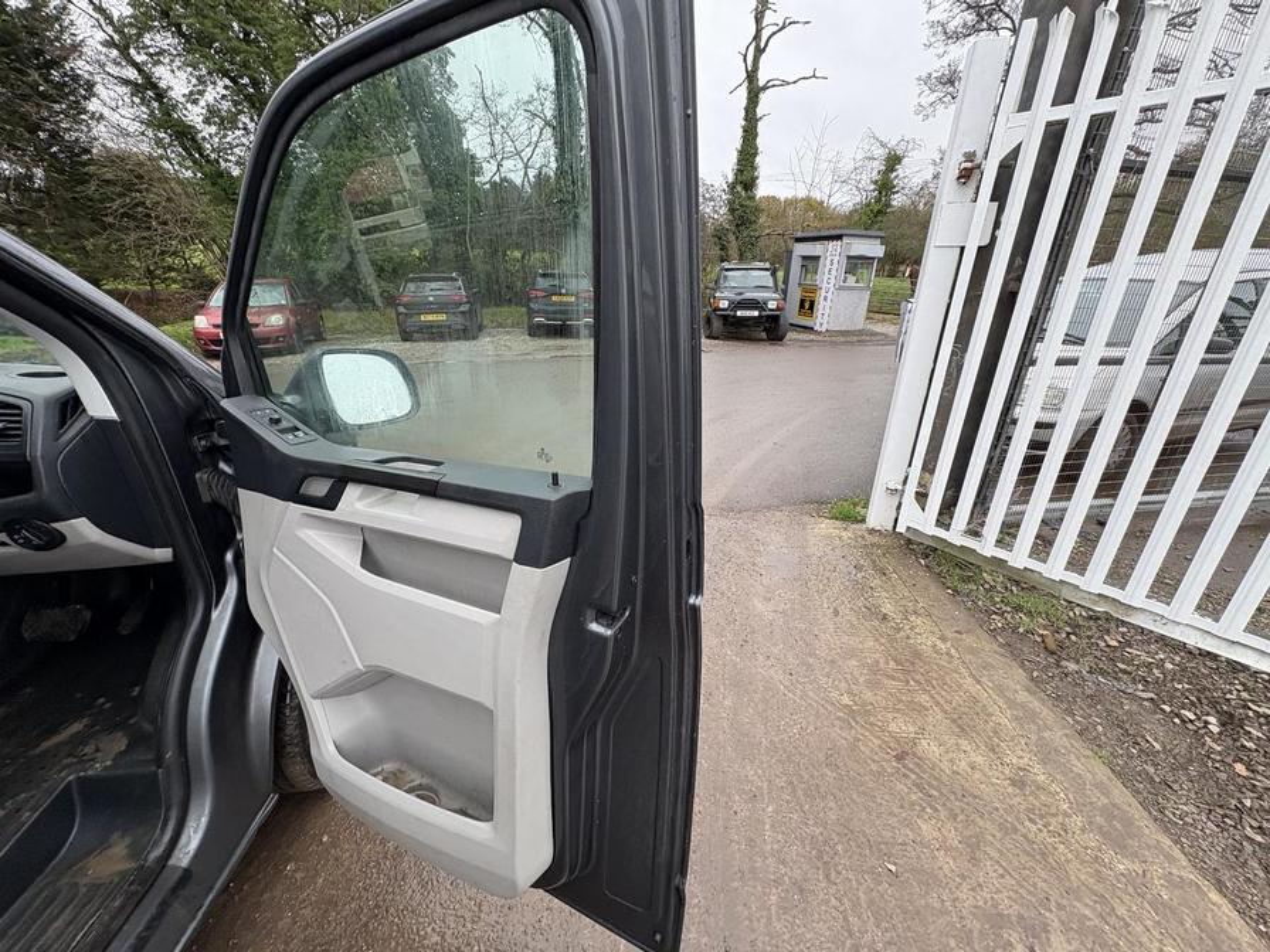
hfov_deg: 102.1
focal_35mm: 14
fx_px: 514
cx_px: 635
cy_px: 476
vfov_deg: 85.7
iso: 64
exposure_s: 1/99
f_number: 2.2
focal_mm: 2.22
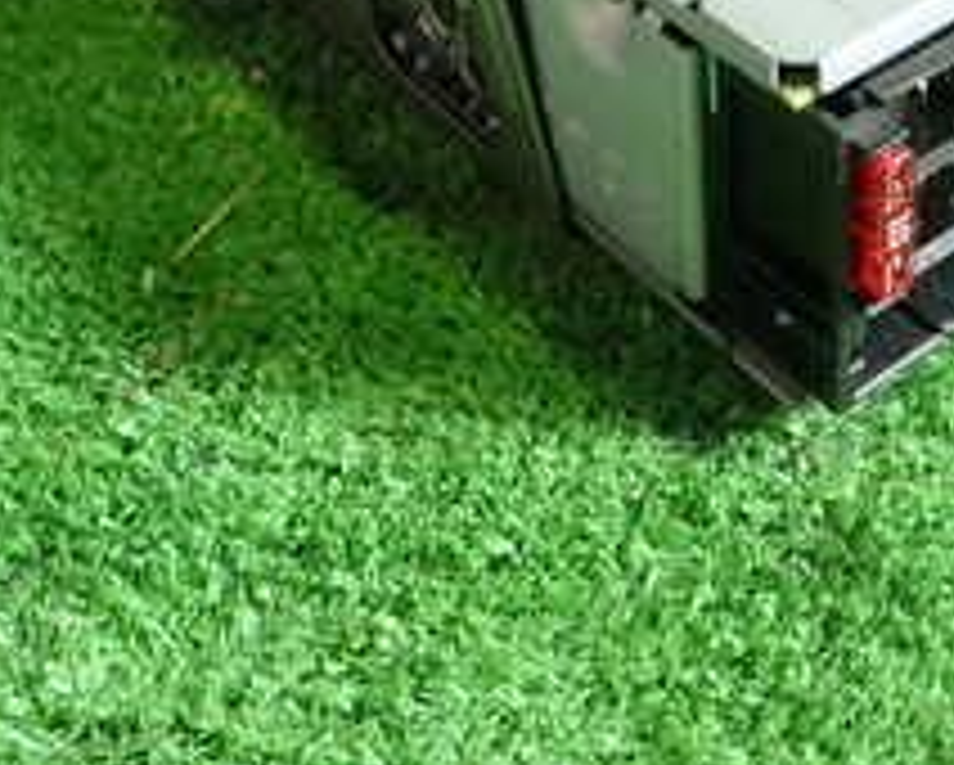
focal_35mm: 69
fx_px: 1950
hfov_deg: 27.2
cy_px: -243
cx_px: 680
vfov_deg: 20.2
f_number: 2
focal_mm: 4.5
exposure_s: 1/30
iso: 200
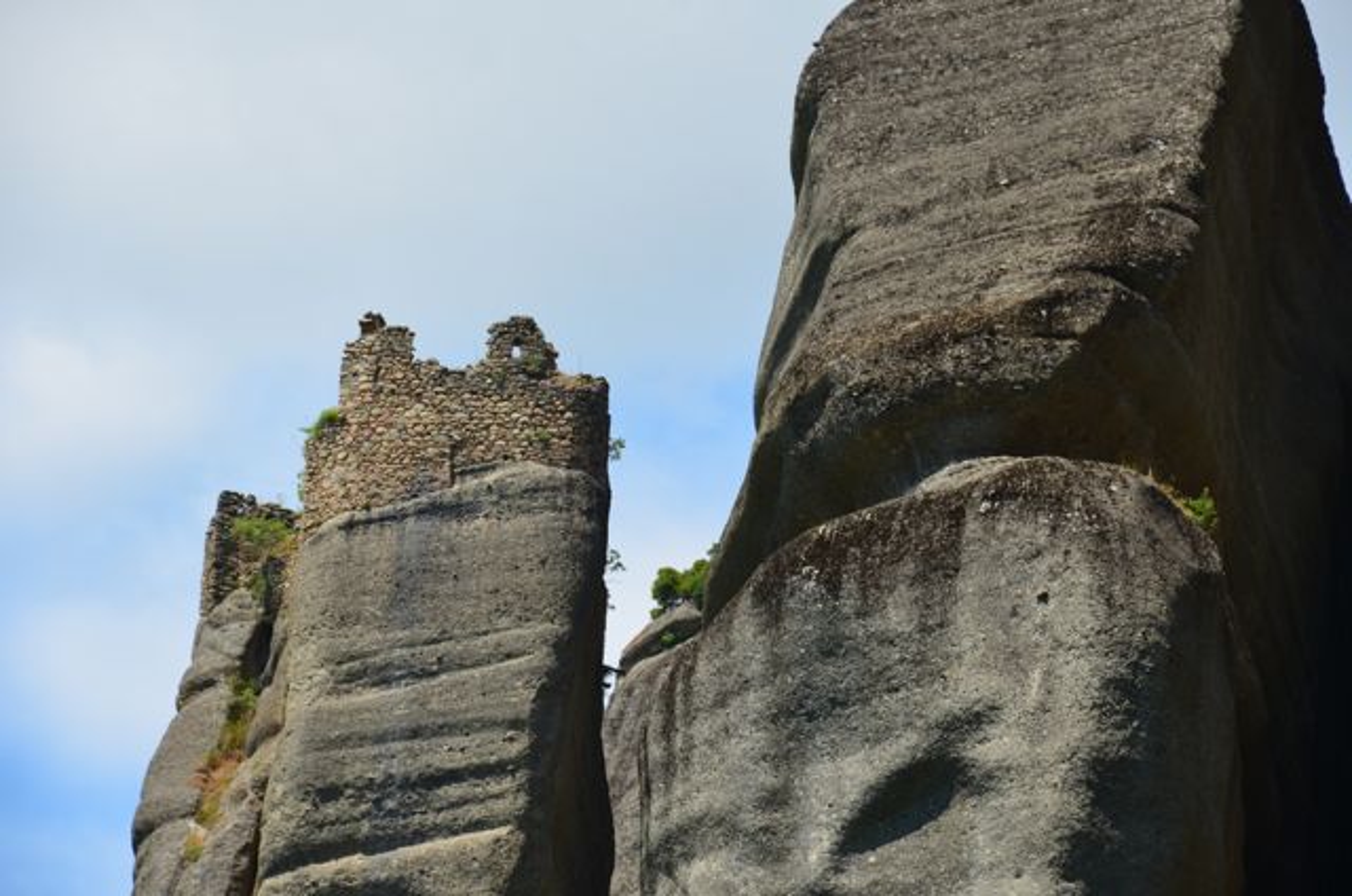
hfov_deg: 12.3
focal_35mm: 168
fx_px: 6297
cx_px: 676
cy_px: 448
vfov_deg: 8.1
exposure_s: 1/320
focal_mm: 112
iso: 100
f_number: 9
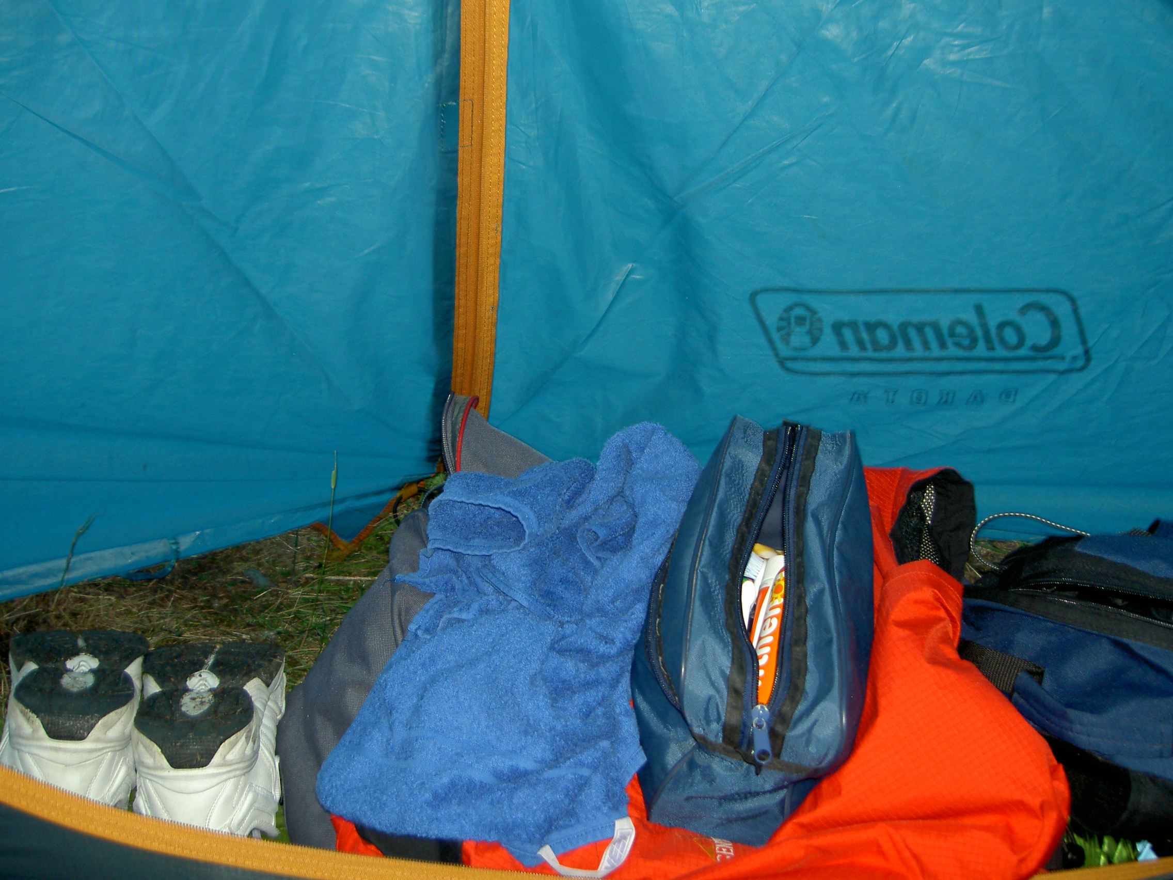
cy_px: 440
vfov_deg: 36.8
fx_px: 1322
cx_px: 586
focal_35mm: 39
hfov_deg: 47.9
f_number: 2.8
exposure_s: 1/8
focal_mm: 8
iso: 100
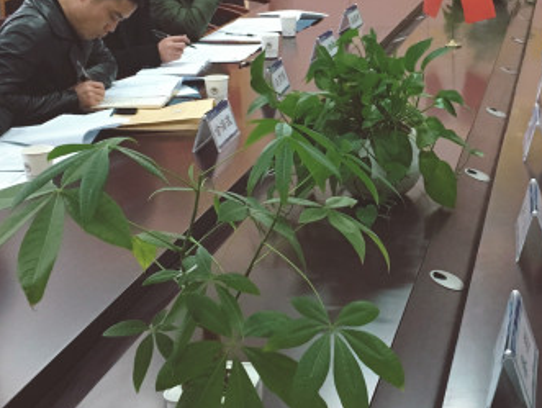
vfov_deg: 20.9
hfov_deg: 27.2
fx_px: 1097
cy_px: 107
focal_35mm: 70
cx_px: 431
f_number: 2.2
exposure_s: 1/33
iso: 200
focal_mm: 4.15
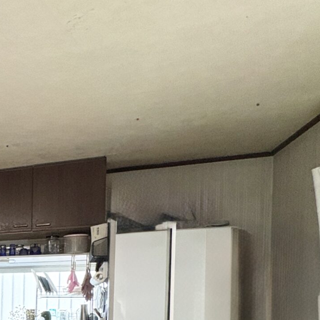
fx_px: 460
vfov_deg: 34.6
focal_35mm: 44
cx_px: -183
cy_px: 324
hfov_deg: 25.9
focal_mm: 2.22
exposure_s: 1/100
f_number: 2.2
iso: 400
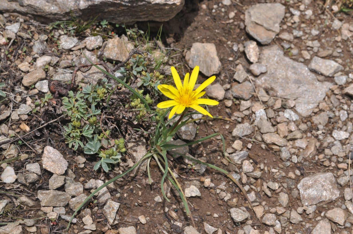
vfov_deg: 16.5
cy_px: 117
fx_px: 808
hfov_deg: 24.6
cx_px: 176
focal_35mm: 82
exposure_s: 1/1600
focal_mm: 55
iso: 400
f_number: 8
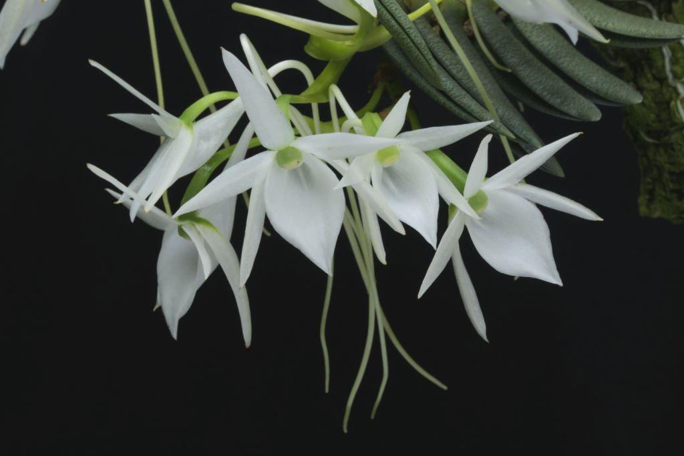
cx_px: 342
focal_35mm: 90
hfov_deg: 22.6
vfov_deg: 15.2
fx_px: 1710
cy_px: 228
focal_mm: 90
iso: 250
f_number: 32
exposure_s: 1/2.5
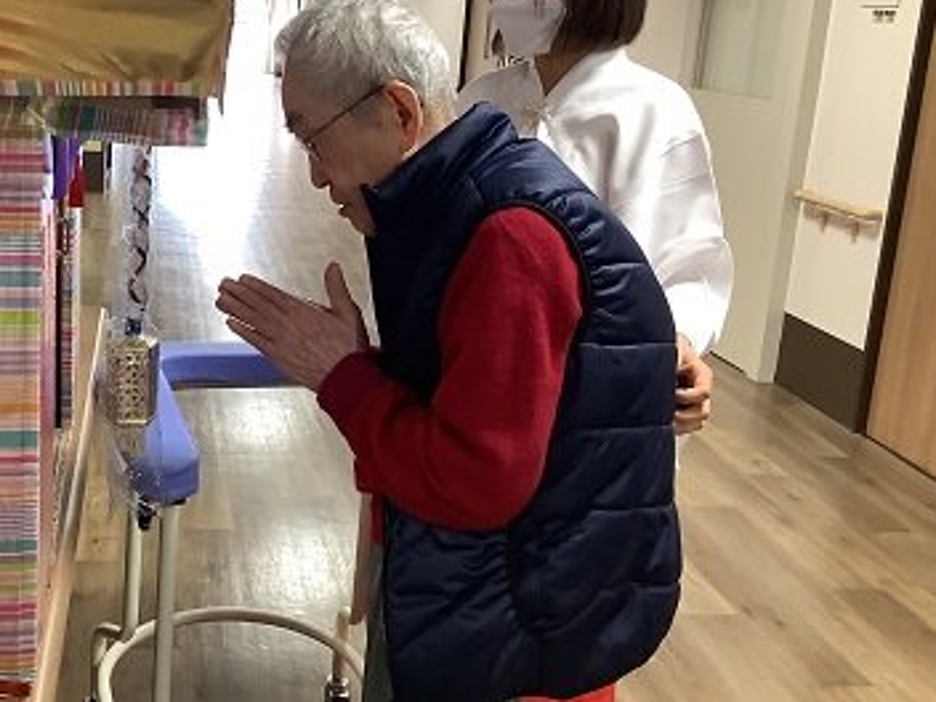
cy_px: 273
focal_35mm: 44
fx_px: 1190
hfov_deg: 42.1
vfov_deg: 32.8
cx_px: 277
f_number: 2.4
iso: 200
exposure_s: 1/60
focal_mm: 3.3
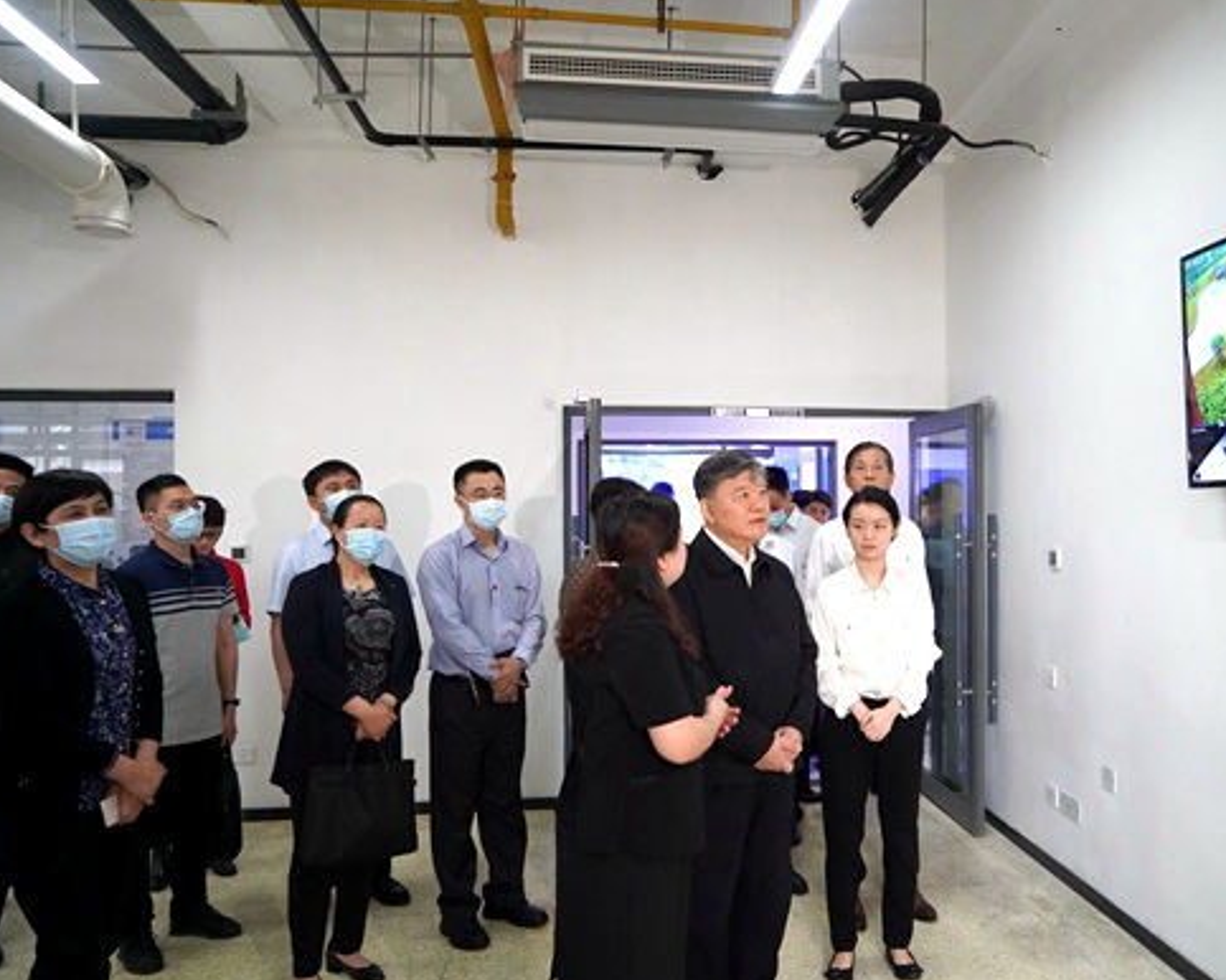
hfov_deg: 61.7
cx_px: 739
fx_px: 1016
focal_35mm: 28
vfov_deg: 51.5
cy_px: 487
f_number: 4
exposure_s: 1/160
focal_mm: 24
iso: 2500
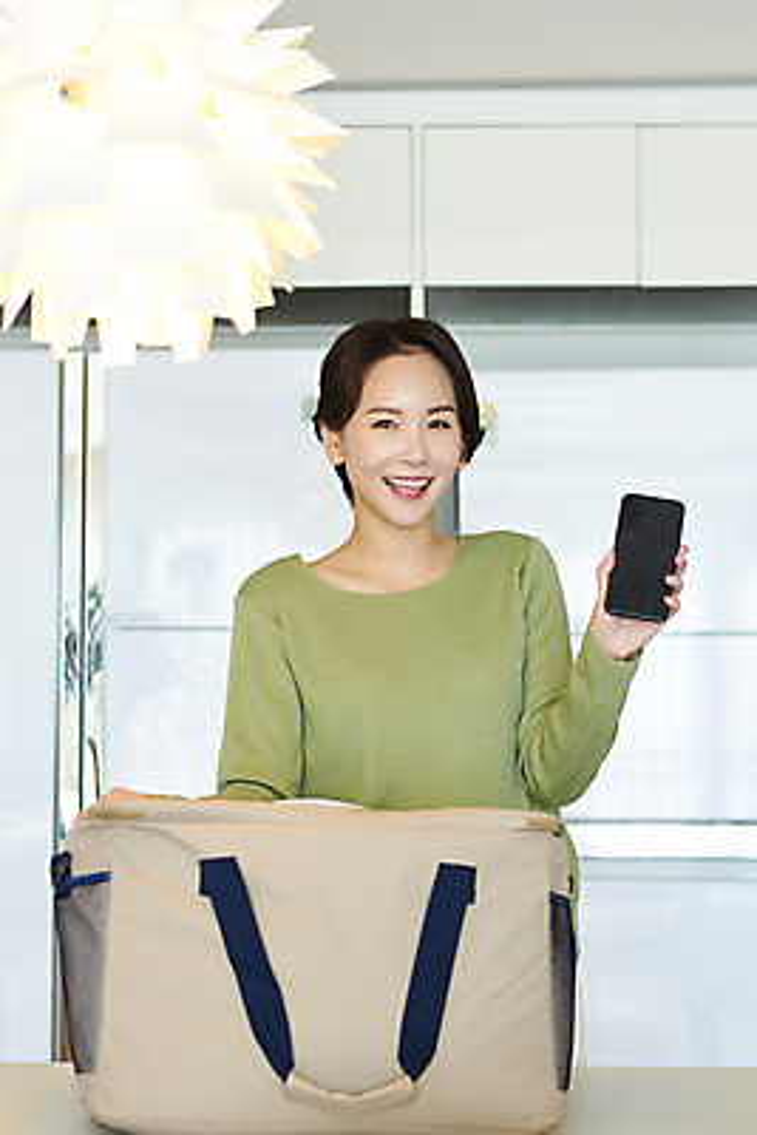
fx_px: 1954
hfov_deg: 21.9
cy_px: 568
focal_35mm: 62
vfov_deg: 32.4
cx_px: 378
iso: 400
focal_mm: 62
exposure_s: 1/100
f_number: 2.8
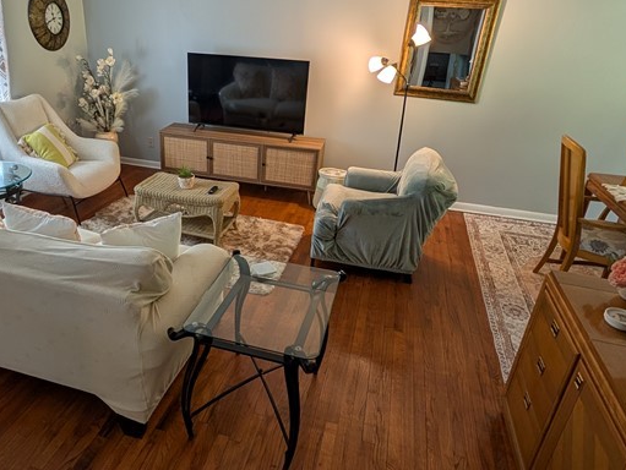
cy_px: 215
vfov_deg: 56.8
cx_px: 248
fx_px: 434
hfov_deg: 70.8
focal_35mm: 24
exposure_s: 1/120
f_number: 1.7
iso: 54
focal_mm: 2.02
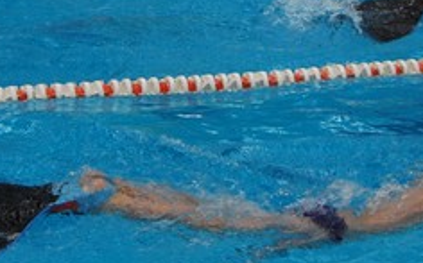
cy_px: -19
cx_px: 177
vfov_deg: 12.4
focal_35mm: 104
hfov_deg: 20.0
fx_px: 1198
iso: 200
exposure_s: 1/100
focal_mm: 20
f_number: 5
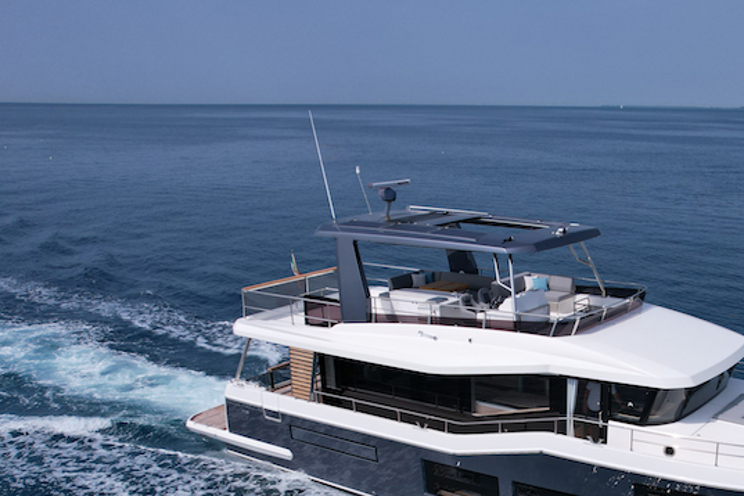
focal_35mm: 41
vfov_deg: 31.3
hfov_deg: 45.6
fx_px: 847
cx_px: 564
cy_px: 437
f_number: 2.8
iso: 100
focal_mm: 8.38
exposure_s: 1/4000
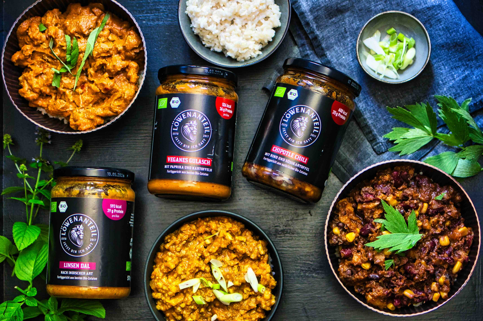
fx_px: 939
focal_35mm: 70
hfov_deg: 28.9
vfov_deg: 19.4
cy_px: 160
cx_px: 242
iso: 1100
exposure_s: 1/80
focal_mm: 35
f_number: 1.8
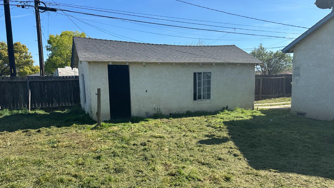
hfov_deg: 69.9
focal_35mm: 27
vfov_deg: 42.7
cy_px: 112
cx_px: 166
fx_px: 239
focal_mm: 6.86
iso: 80
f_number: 1.78
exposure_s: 1/3058
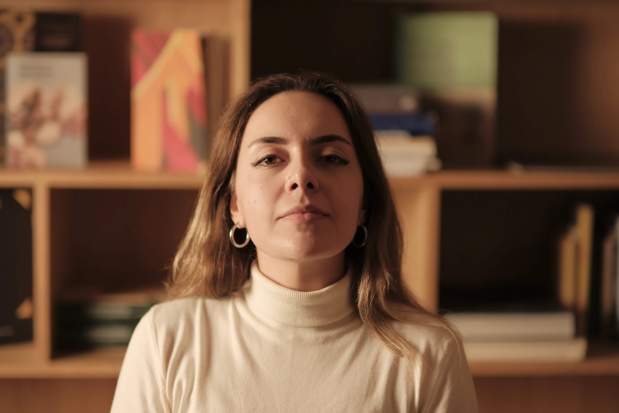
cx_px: 310
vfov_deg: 18.2
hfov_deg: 27.0
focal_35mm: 75
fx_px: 1289
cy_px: 206
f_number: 1
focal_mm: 50
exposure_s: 1/1250
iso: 500
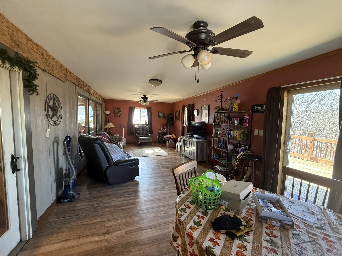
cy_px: 128
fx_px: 138
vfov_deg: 85.7
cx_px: 171
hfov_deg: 102.1
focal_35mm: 14
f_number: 2.2
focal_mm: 2.22
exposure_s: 1/72
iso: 320
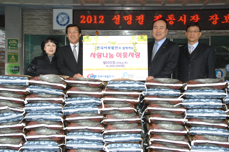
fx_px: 295
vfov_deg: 28.9
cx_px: 114
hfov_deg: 42.4
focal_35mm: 46
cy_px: 76
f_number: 6.7
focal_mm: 31
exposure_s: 1/180
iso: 800
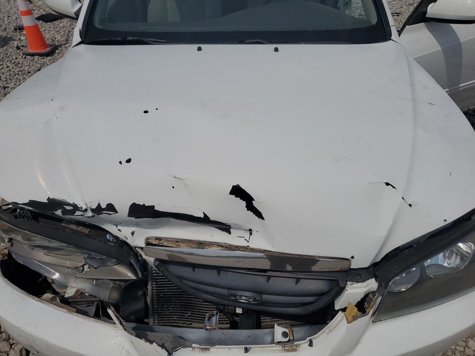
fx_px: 357
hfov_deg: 67.3
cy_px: 178
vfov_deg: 53.1
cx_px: 238
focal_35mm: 26
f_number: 1.5
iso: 51
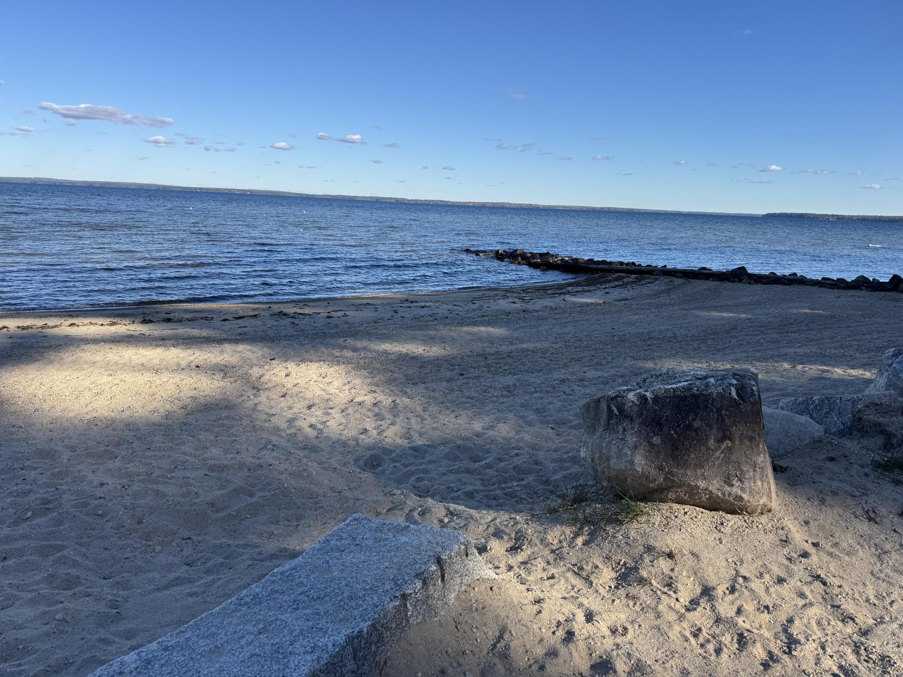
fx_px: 626
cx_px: 452
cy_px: 338
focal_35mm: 24
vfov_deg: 56.8
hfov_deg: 71.6
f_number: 1.78
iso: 80
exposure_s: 1/3802
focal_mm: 6.76
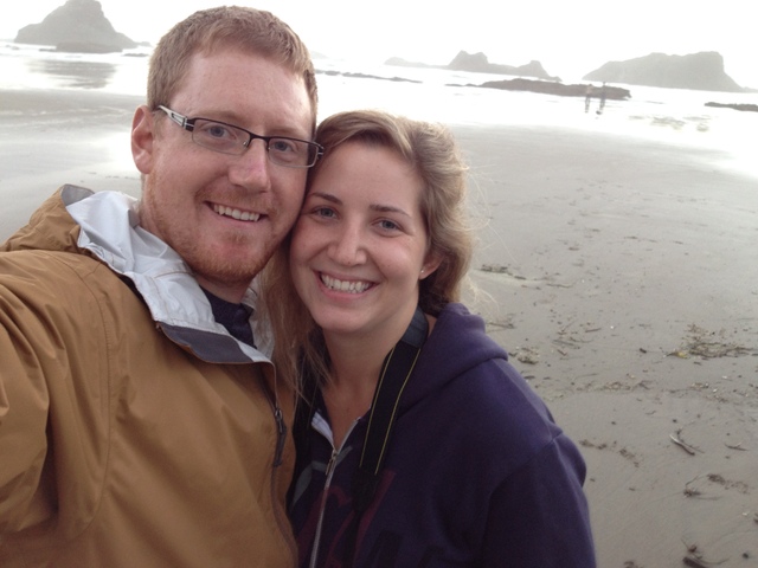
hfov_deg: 52.6
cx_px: 379
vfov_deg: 40.7
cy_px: 284
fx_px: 766
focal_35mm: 35
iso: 80
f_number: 2.4
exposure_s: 1/20
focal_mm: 4.28
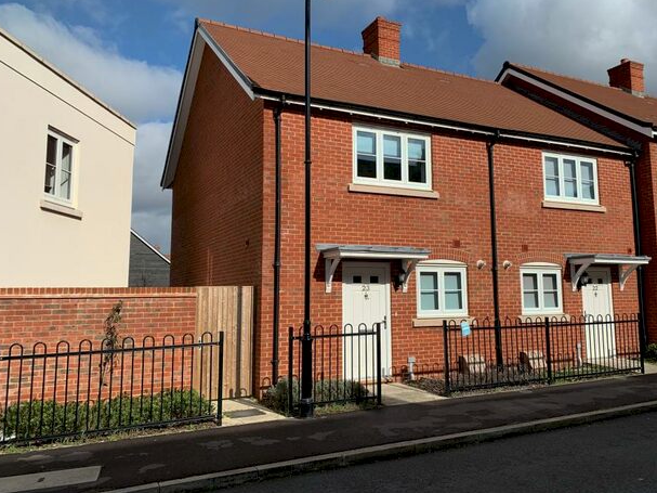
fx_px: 569
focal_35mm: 30
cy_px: 226
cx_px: 370
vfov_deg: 46.7
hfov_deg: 59.8
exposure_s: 1/3521
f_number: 1.8
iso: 25
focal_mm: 4.25
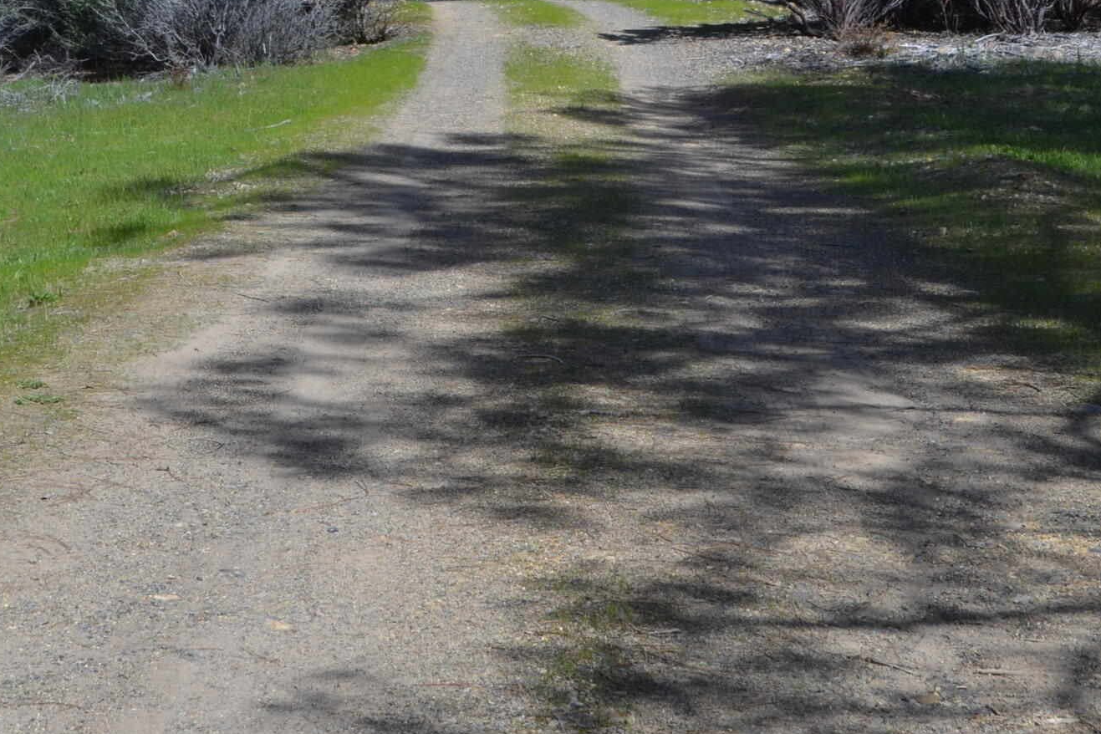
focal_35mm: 82
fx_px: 2508
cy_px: 41
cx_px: 468
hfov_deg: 24.7
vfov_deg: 16.4
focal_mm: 24
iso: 100
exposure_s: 1/200
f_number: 7.1
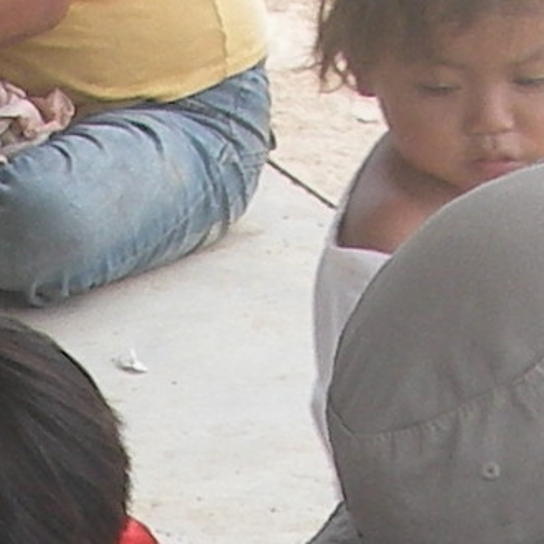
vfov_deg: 5.8
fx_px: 5103
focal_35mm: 287
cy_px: 1454
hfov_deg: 6.1
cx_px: -99
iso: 64
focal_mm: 6.3
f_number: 3.3
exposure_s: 1/125
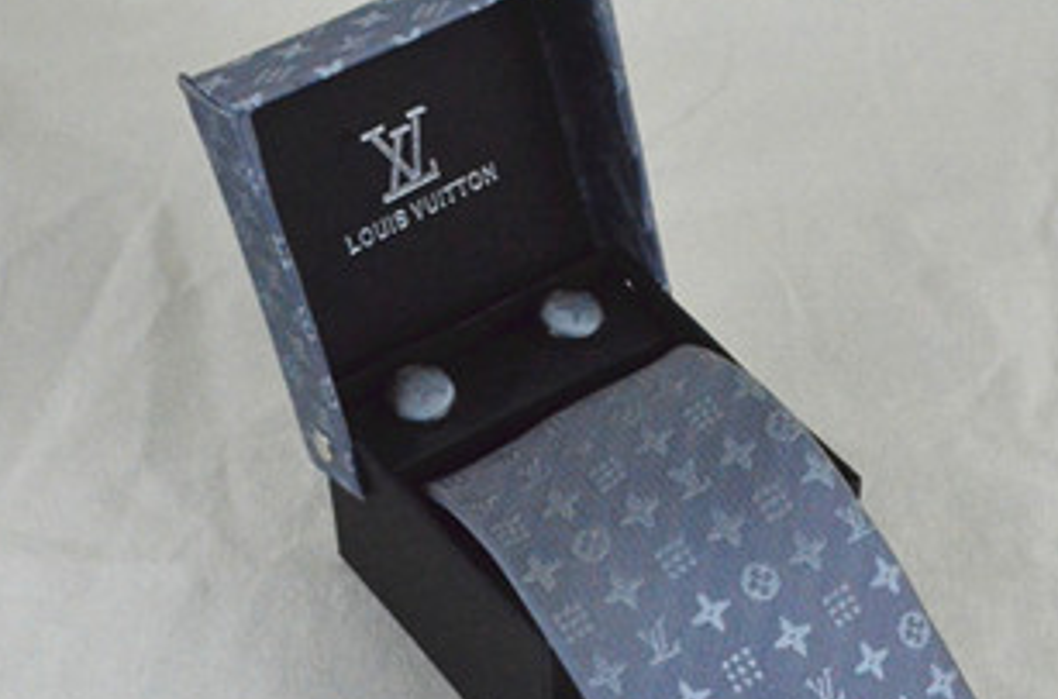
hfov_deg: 24.5
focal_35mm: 83
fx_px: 2433
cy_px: 489
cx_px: 620
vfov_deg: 16.3
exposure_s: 1/800
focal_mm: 34
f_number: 14
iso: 6400
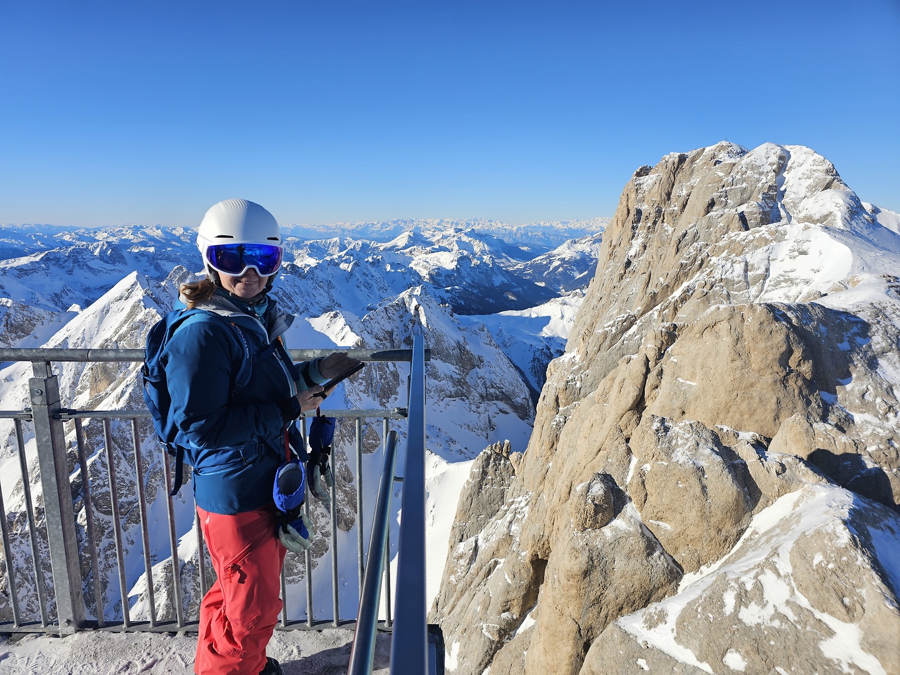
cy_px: 338
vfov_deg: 58.9
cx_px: 450
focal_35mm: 23
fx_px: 598
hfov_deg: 73.9
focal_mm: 6.3
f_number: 1.7
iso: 10
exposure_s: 1/816
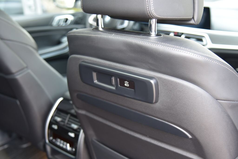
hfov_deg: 42.7
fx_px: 304
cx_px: 119
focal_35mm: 46
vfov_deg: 29.3
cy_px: 80
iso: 500
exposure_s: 1/40
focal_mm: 46
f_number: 4
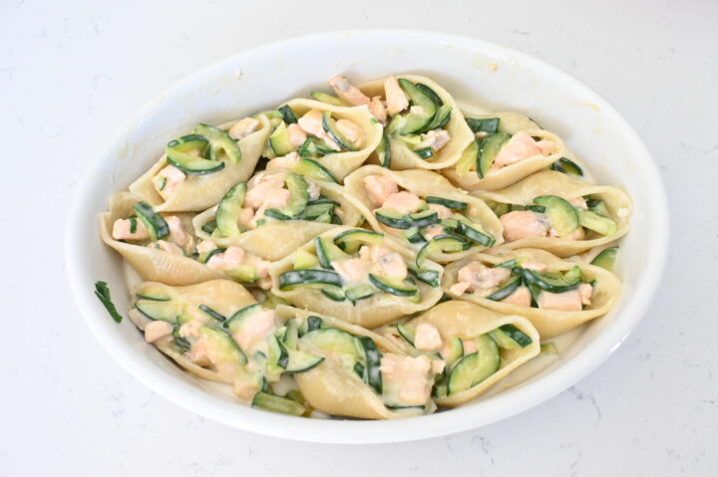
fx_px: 817
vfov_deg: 32.6
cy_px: 238
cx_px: 359
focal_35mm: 41
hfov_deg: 47.4
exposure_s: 1/40
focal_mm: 27.5
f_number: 7.1
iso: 1600
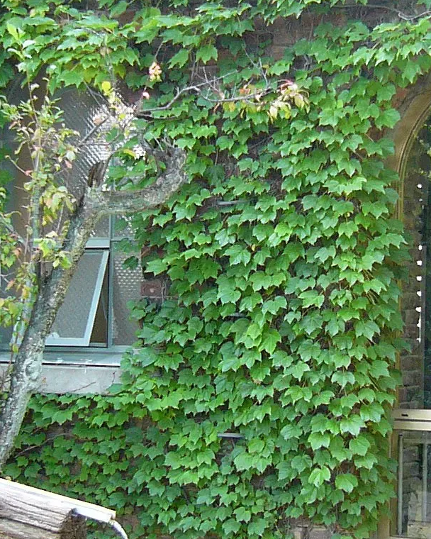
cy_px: 304
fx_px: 1467
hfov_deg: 16.7
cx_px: 251
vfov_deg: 20.8
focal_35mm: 92
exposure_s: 1/30
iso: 150
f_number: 2.8
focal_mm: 5.8
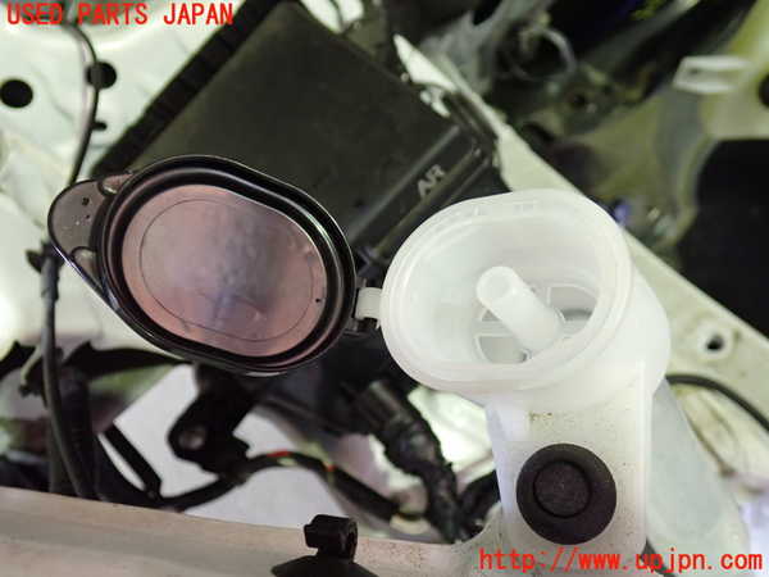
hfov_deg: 60.0
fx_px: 666
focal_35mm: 30
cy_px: 288
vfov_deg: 46.8
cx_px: 384
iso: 640
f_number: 2.3
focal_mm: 5.4
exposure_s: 1/30
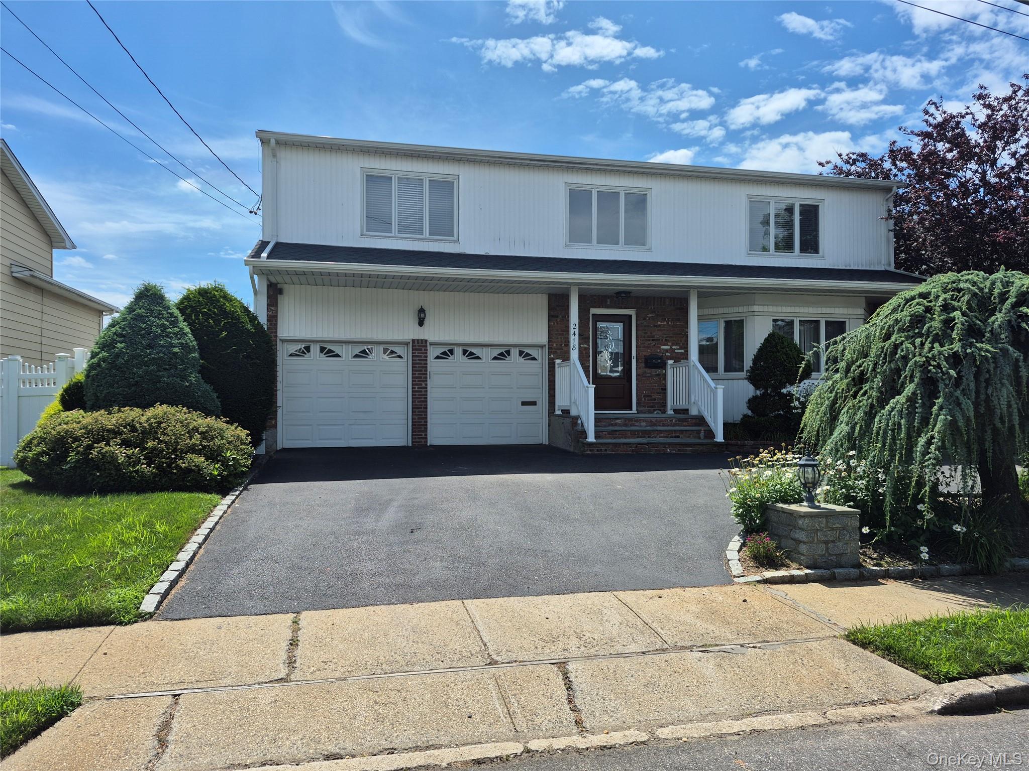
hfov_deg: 73.9
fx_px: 684
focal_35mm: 23
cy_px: 386
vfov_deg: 58.9
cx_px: 514
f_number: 1.8
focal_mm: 5.4
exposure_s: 1/2256
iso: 25
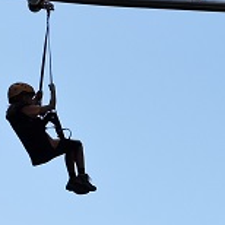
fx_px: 1360
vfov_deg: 9.5
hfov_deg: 9.4
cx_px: 203
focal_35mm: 185
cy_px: 136
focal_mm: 6.2
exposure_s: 1/800
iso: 100
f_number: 3.3
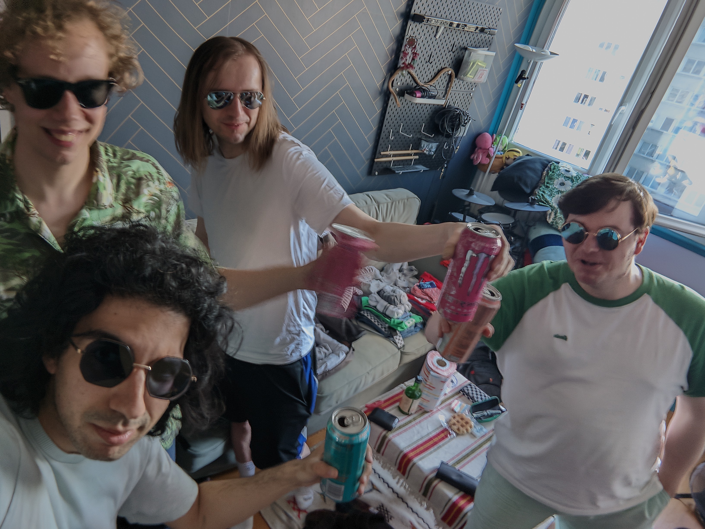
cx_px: 352
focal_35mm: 21
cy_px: 264
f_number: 2
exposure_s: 1/21
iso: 38
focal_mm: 2.47
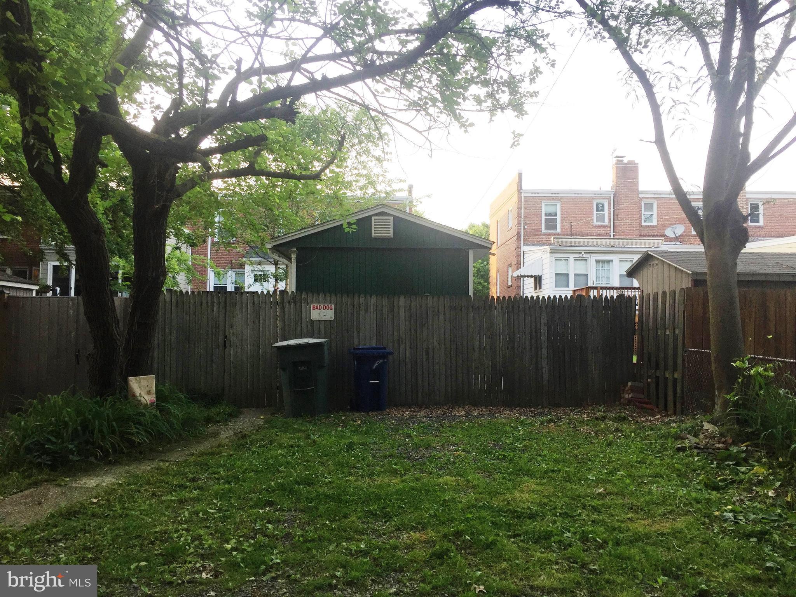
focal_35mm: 29
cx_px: 398
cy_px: 298
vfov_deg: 48.2
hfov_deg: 61.7
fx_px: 667
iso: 32
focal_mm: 4.15
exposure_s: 1/120
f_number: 2.2
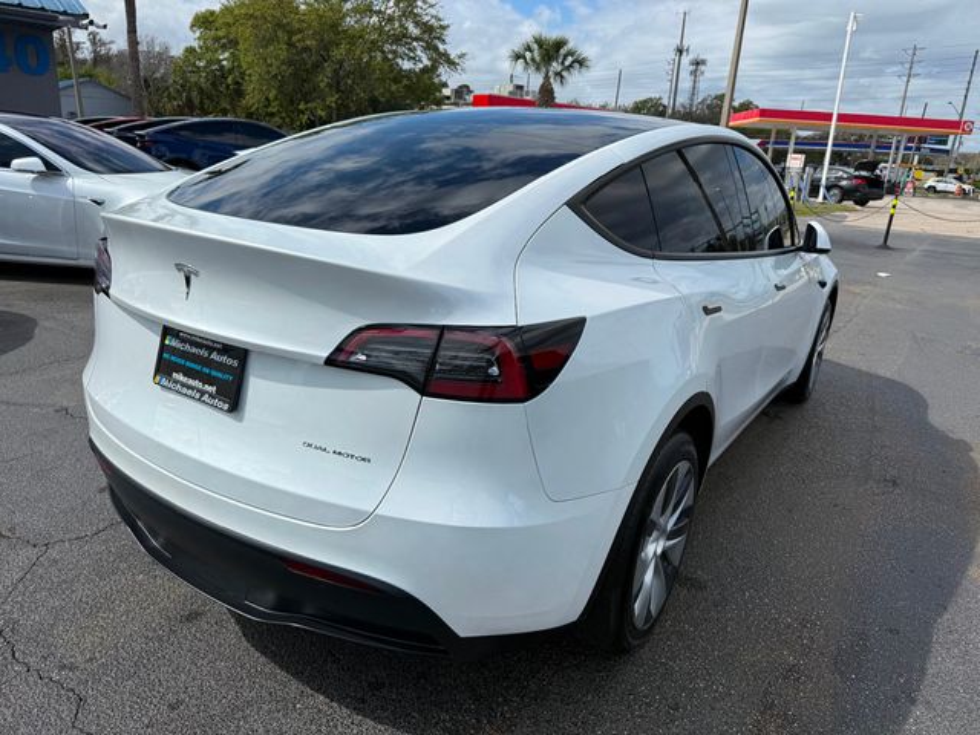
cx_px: 490
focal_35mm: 24
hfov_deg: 71.6
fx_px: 679
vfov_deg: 56.8
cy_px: 368
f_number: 1.78
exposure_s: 1/8130
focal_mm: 6.76
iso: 80
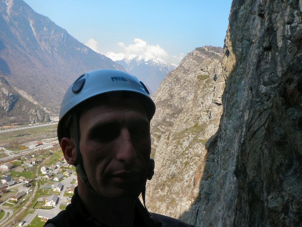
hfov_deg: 63.4
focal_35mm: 28
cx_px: 151
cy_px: 114
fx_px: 244
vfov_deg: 49.7
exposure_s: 1/125
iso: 50
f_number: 5
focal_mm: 5
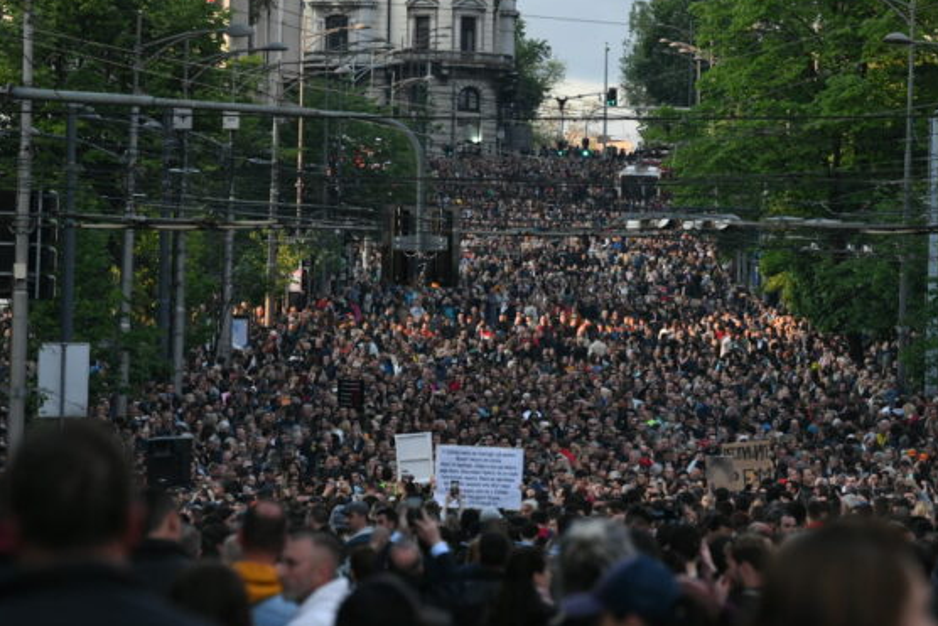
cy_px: 213
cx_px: 607
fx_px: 6958
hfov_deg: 7.7
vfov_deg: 5.1
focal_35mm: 267
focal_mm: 145
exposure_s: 1/500
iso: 1600
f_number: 5
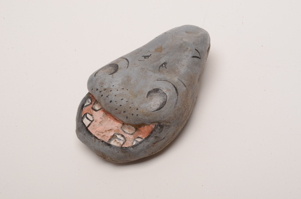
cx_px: 150
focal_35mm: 60
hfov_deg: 33.5
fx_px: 501
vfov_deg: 22.5
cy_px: 100
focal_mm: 40
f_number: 32
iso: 100
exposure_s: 1/160
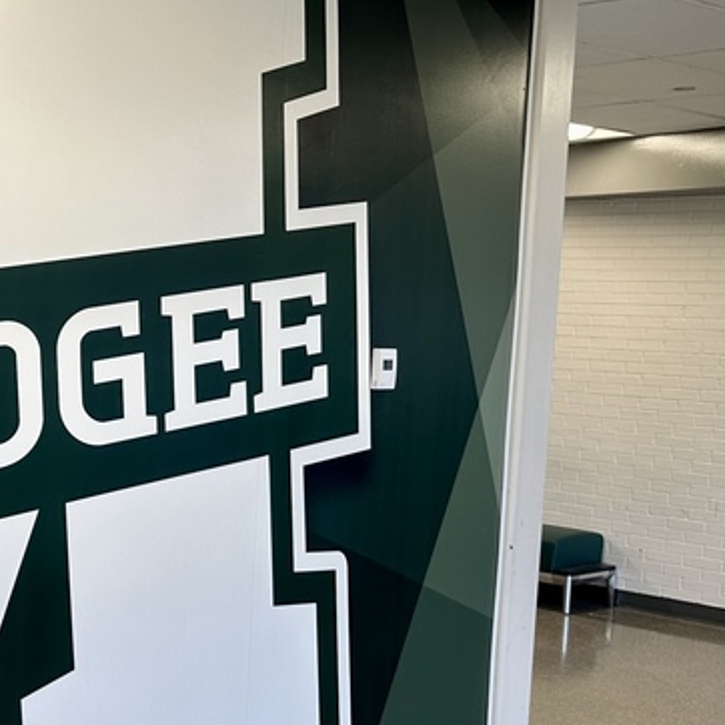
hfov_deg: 24.4
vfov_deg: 28.6
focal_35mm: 60
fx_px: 1422
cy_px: 399
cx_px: -252
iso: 64
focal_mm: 6.86
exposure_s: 1/120
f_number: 1.78
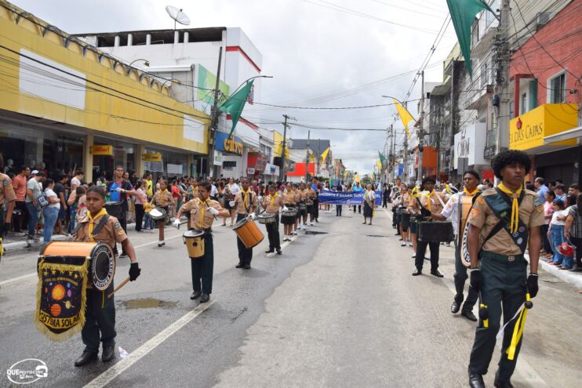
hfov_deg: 67.4
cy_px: 194
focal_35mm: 27
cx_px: 291
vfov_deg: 47.9
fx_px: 437
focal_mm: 18
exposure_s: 1/400
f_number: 10
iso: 200
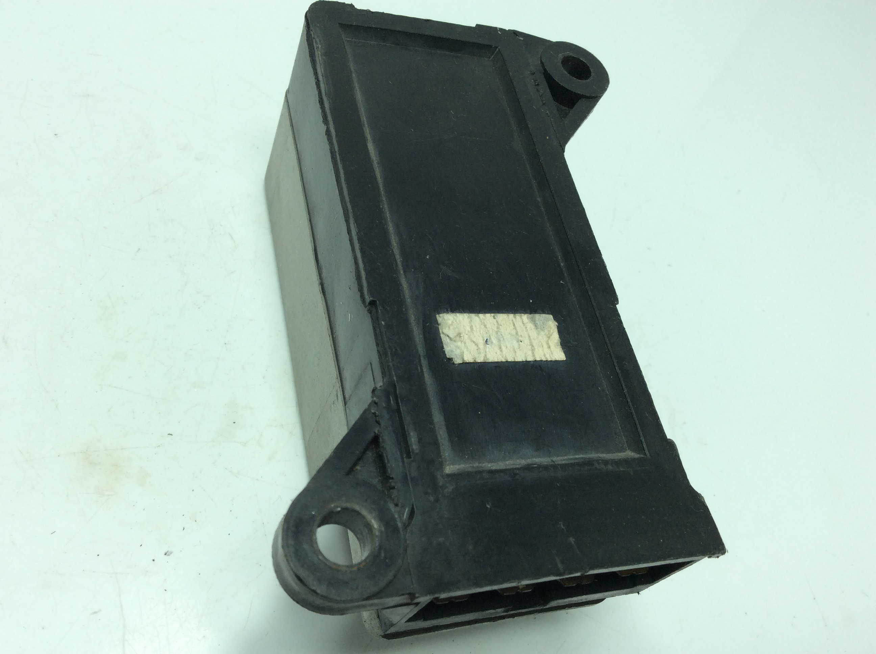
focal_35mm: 32
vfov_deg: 44.1
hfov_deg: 56.9
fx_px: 809
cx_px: 438
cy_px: 327
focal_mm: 3.3
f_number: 2.4
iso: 32
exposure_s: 1/374
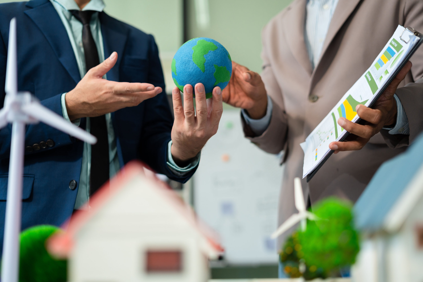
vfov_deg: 27.0
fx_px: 587
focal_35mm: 50
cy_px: 141
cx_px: 212
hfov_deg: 39.6
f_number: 2.2
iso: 400
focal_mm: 50
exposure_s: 1/250
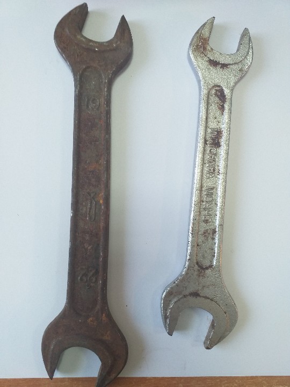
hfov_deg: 53.1
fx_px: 290
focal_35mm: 26
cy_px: 194
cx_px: 145
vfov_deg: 67.3
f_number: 1.9
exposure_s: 1/50
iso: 100
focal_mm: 3.6
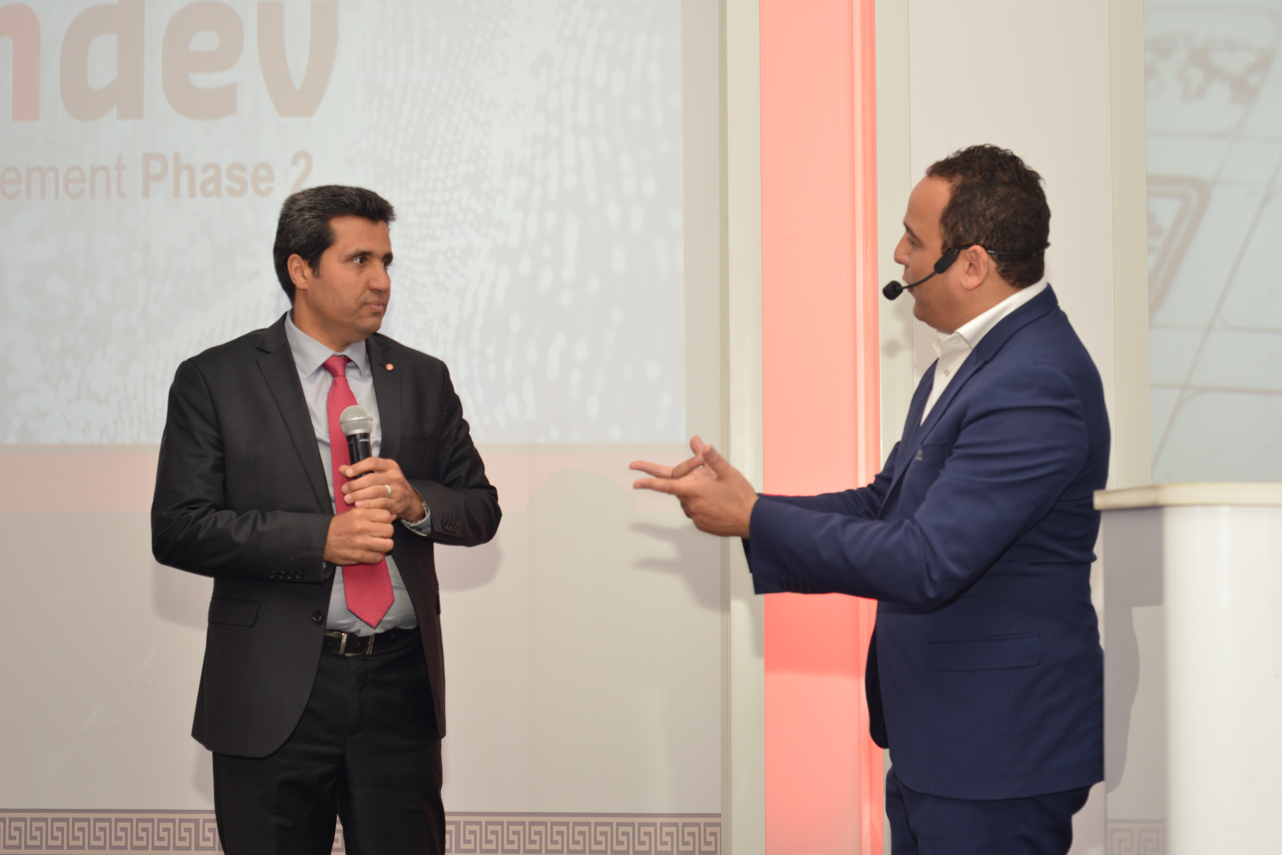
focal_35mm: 50
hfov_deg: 39.6
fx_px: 1781
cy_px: 428
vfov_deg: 27.0
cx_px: 641
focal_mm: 50
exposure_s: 1/50
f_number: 7.1
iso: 800
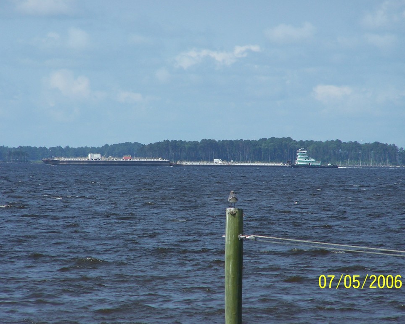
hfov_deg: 4.9
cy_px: 162
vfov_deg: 3.9
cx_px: 209
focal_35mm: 397
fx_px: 4758
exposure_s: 1/500
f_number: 5
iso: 80
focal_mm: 63
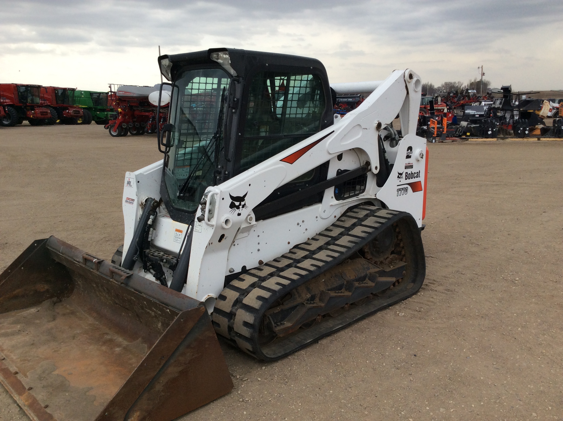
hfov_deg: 56.9
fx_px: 520
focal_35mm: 32
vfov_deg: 44.1
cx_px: 282
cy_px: 210
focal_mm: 3.3
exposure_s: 1/743
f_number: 2.4
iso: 32
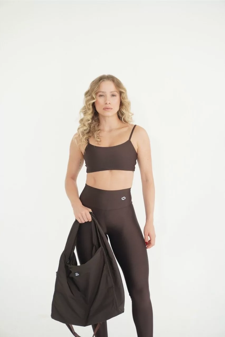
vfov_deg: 45.0
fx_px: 408
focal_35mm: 44
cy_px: 168
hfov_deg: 30.8
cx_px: 112
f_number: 5
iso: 320
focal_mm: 29
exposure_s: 1/100
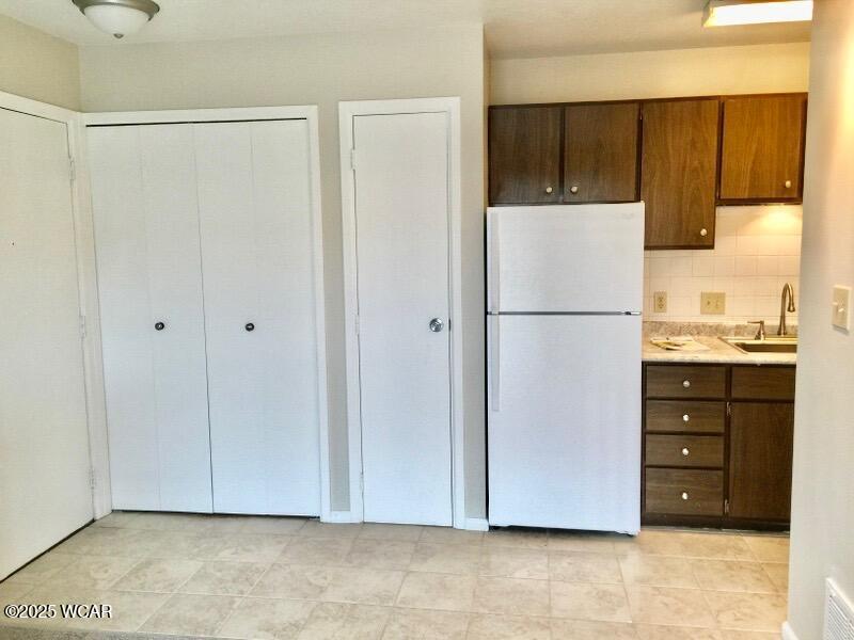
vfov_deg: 48.2
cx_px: 427
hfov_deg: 61.7
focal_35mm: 29
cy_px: 320
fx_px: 715
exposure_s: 1/40
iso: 32
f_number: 2.2
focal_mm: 4.15
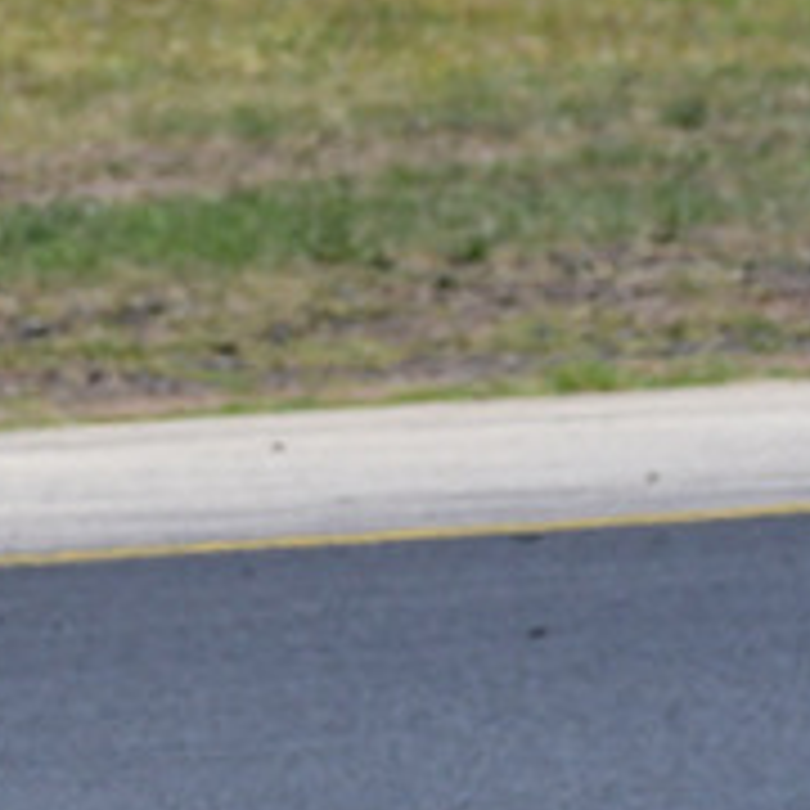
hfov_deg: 0.9
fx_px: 49453
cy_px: 410
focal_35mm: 1868
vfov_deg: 0.9
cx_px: -896
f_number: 11
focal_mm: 330
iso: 320
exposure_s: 1/640
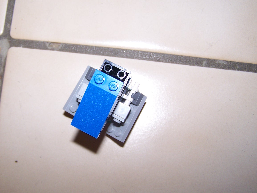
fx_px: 364
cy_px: 95
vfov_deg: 29.7
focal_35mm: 49
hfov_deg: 38.7
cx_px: 103
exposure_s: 1/60
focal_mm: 6.3
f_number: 2.8
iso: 80
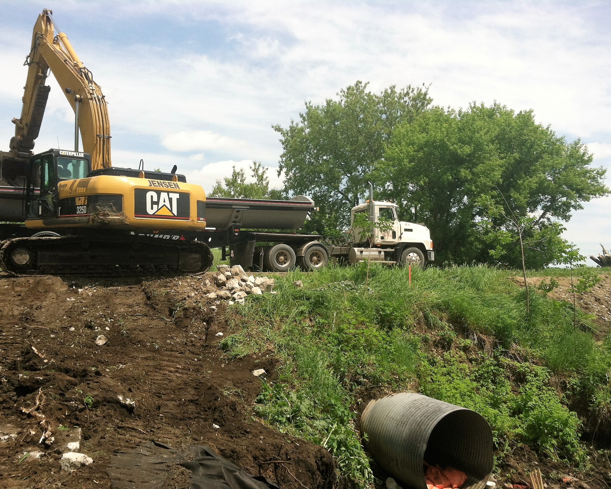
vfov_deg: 40.1
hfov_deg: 49.0
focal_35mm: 37
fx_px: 669
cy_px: 247
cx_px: 282
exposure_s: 1/1000
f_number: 2.8
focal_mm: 3.85
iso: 80
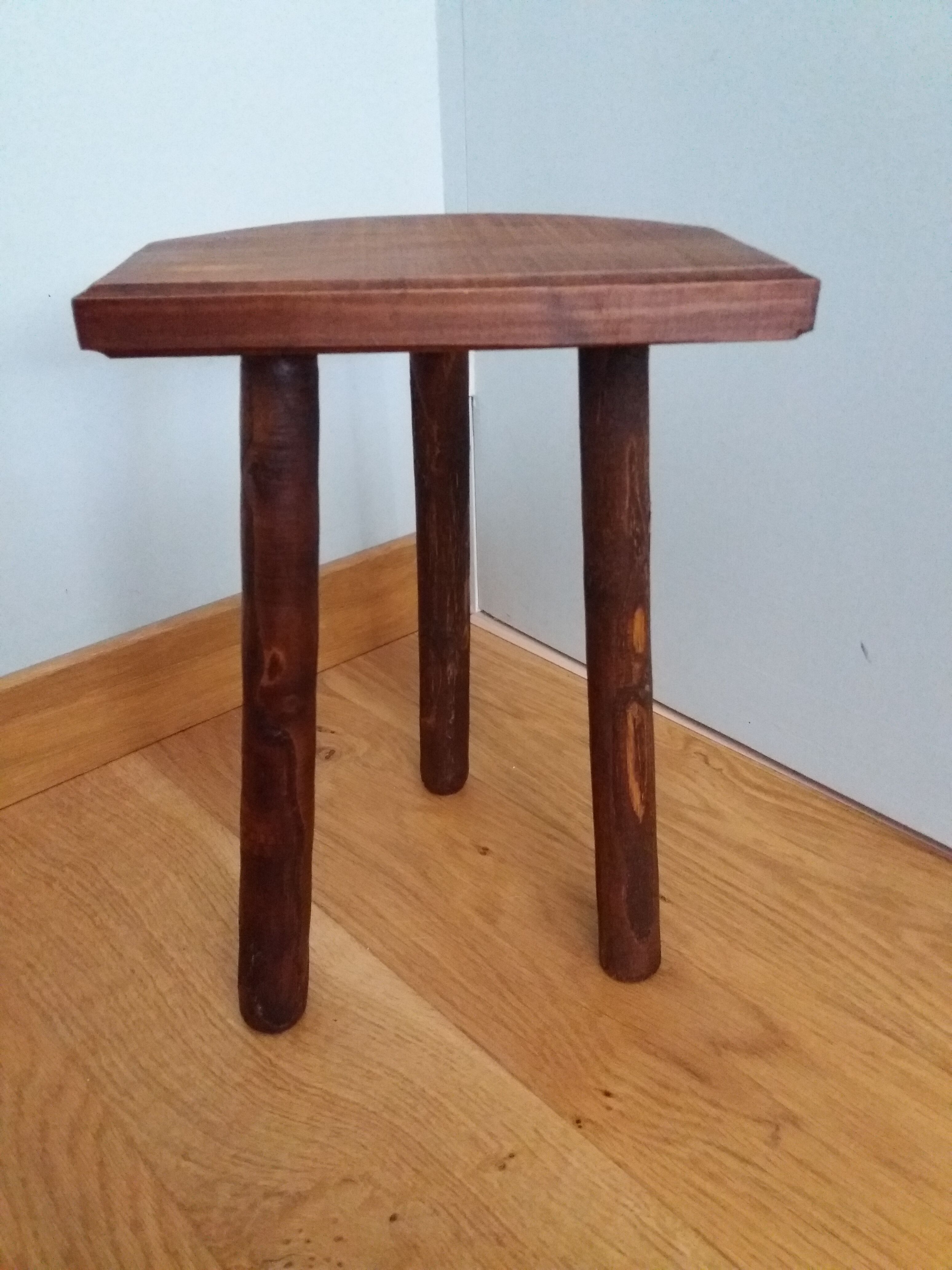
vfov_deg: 63.4
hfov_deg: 49.7
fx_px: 1027
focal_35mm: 28
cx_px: 476
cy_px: 635
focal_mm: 3.7
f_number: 1.9
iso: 800
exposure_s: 1/17
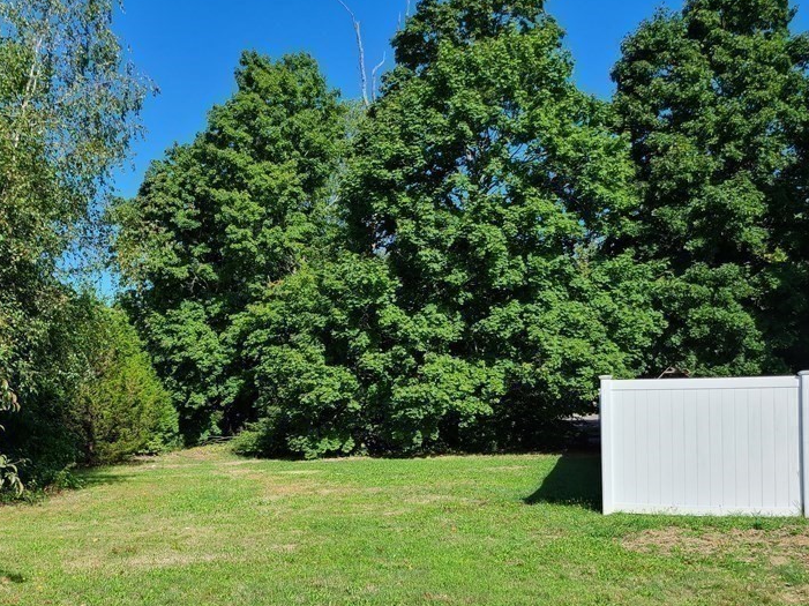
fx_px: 888
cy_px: 426
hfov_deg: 48.7
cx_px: 329
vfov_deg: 37.1
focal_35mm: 38
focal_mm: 5.4
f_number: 1.8
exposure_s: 1/1704
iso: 40
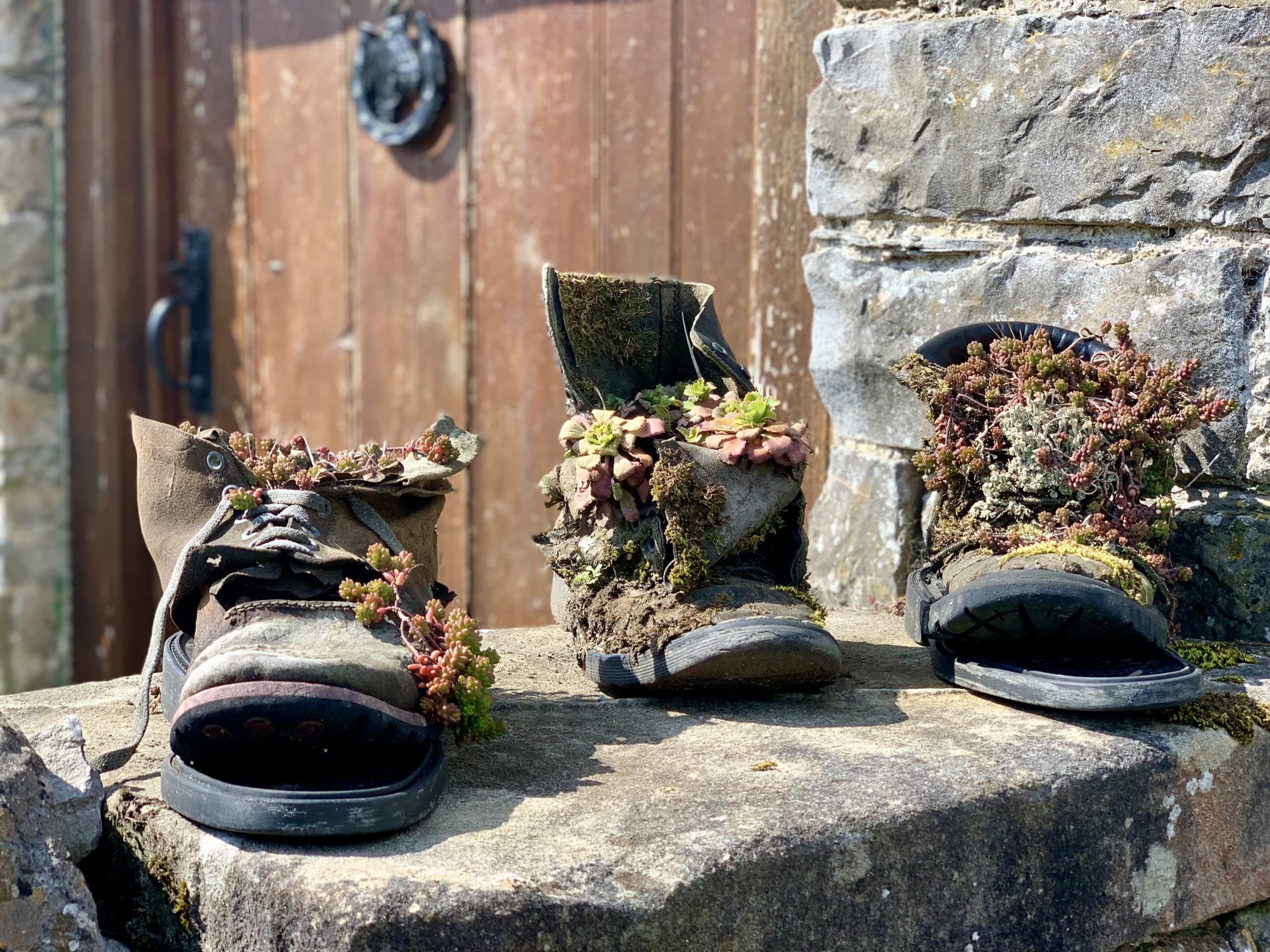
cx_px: 635
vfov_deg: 28.0
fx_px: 1908
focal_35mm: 52
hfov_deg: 36.8
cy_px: 476
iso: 16
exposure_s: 1/489
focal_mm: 6
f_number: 2.4
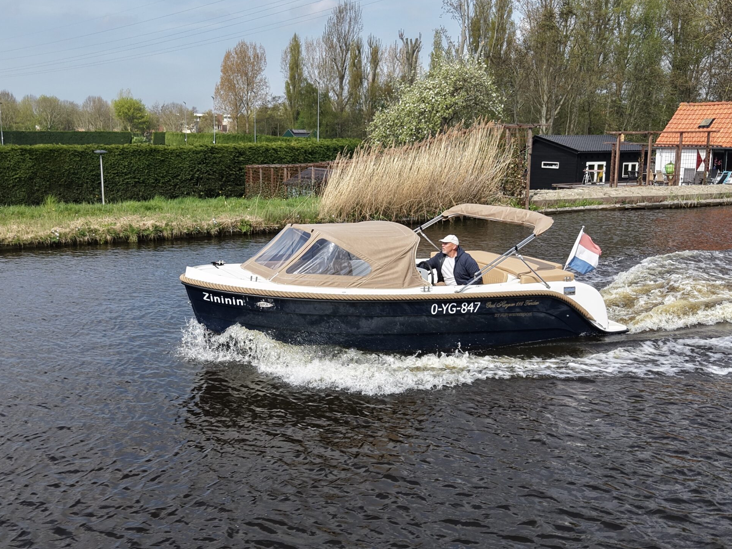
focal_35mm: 25
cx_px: 380
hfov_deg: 69.4
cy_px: 269
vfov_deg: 54.9
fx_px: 529
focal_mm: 8.67
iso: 150
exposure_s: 1/350
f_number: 1.8
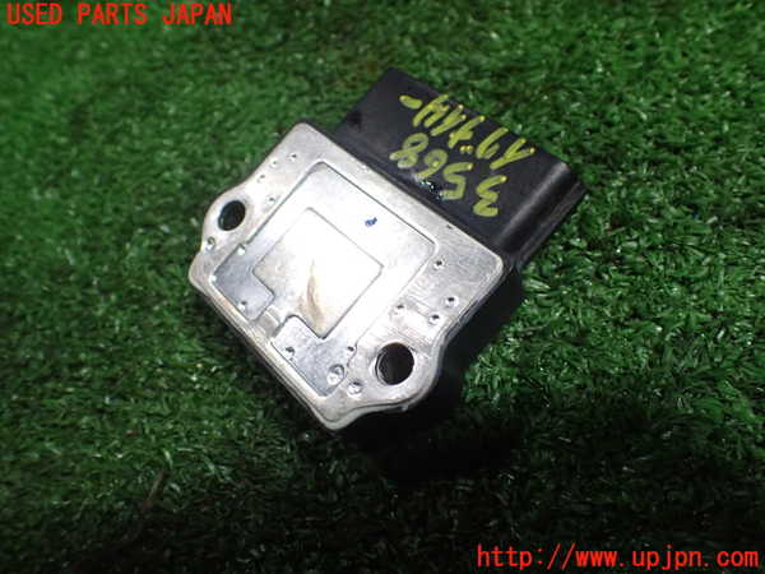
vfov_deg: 46.8
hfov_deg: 60.0
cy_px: 287
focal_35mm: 30
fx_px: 663
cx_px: 382
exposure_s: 1/125
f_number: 2.3
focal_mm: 5.4
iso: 640
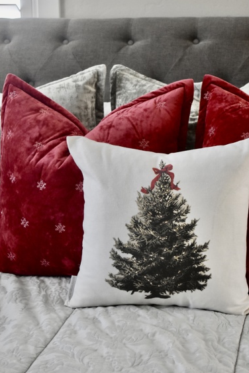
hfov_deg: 20.3
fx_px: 695
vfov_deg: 30.0
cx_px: 153
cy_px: 161
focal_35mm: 67
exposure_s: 1/60
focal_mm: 36
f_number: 4.8
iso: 1800
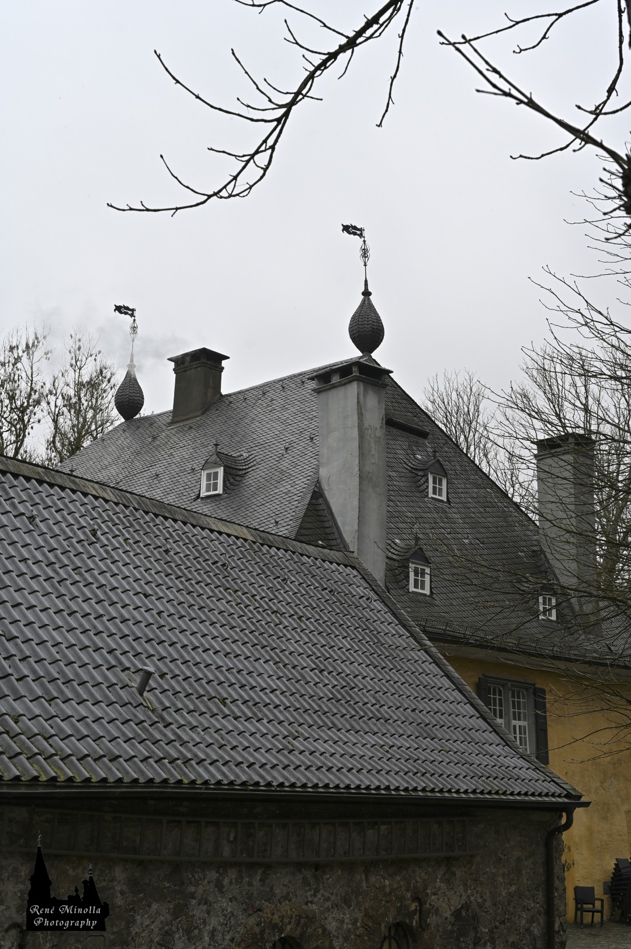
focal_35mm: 46
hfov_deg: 29.2
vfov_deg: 42.8
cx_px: 316
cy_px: 474
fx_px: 1211
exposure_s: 1/160
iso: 200
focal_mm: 46
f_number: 6.3
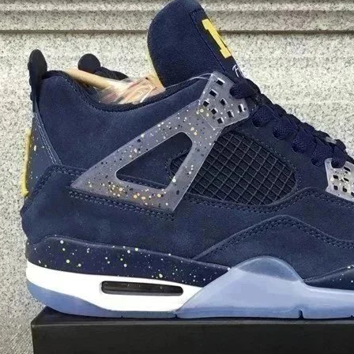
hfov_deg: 30.7
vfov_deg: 30.7
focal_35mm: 55
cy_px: 256
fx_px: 636
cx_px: 255
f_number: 2.4
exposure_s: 1/100
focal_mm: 3.3
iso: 40
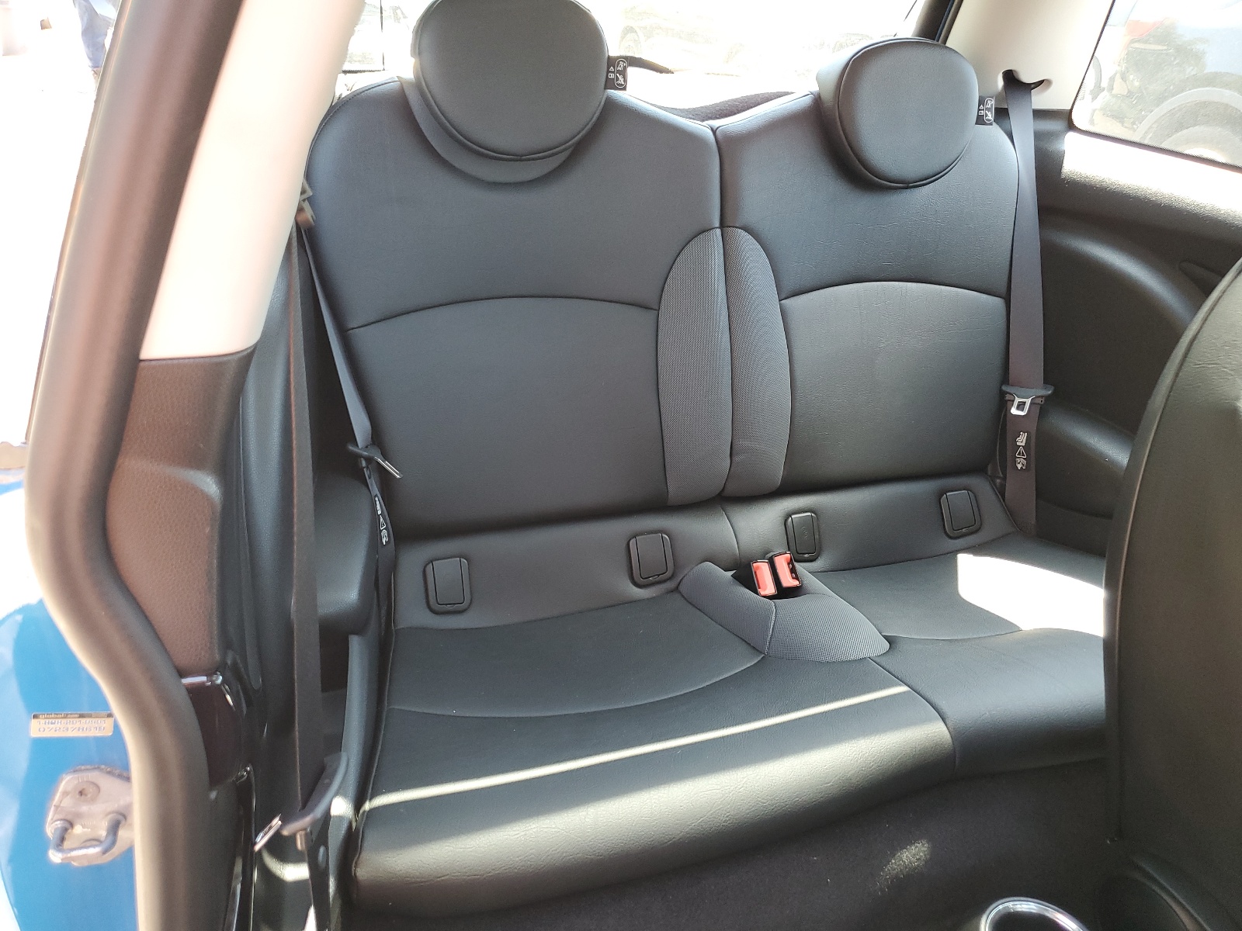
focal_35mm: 26
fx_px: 933
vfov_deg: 53.1
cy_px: 466
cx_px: 621
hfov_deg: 67.3
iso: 91
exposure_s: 1/100
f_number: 1.5
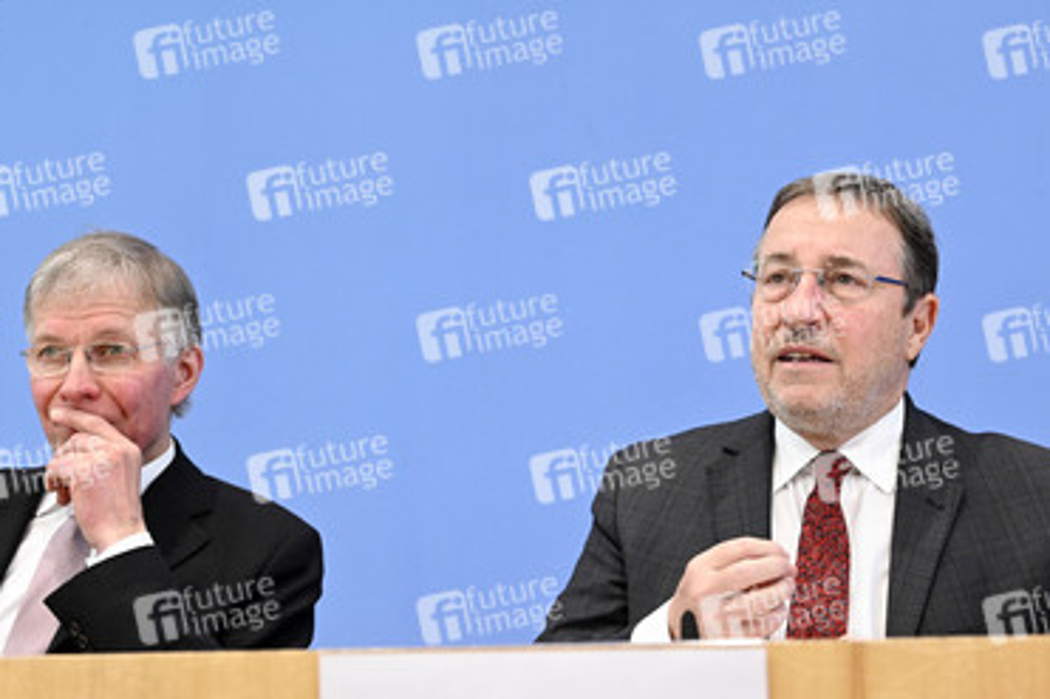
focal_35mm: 85
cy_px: 399
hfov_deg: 23.9
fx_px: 2478
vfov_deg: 16.1
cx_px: 528
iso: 2500
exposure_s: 1/400
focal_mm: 70
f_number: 5.6
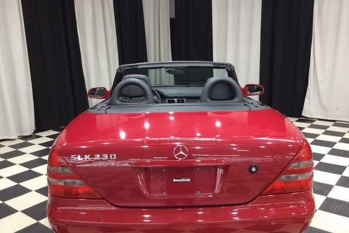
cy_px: 130
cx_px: 174
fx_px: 330
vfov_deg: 38.8
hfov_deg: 55.8
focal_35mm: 34
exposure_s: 1/24
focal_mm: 3.3
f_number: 2.4
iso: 64
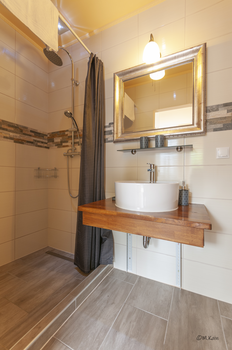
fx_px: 145
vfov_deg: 100.5
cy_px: 175
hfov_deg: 77.2
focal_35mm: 15
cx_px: 116
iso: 100
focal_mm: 10
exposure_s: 1/1.25
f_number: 8
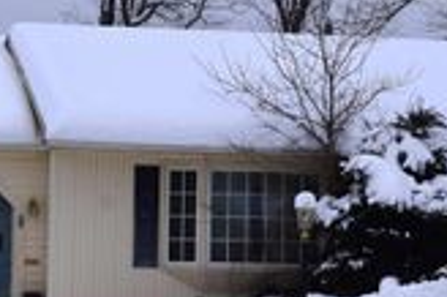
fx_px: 2952
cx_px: 365
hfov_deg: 8.6
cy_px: 83
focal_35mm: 238
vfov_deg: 5.8
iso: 200
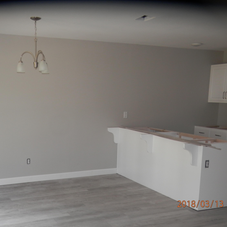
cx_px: 89
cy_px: 114
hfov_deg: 38.2
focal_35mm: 44
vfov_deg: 38.3
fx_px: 326
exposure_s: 1/40
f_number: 3.6
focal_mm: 6.6
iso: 100
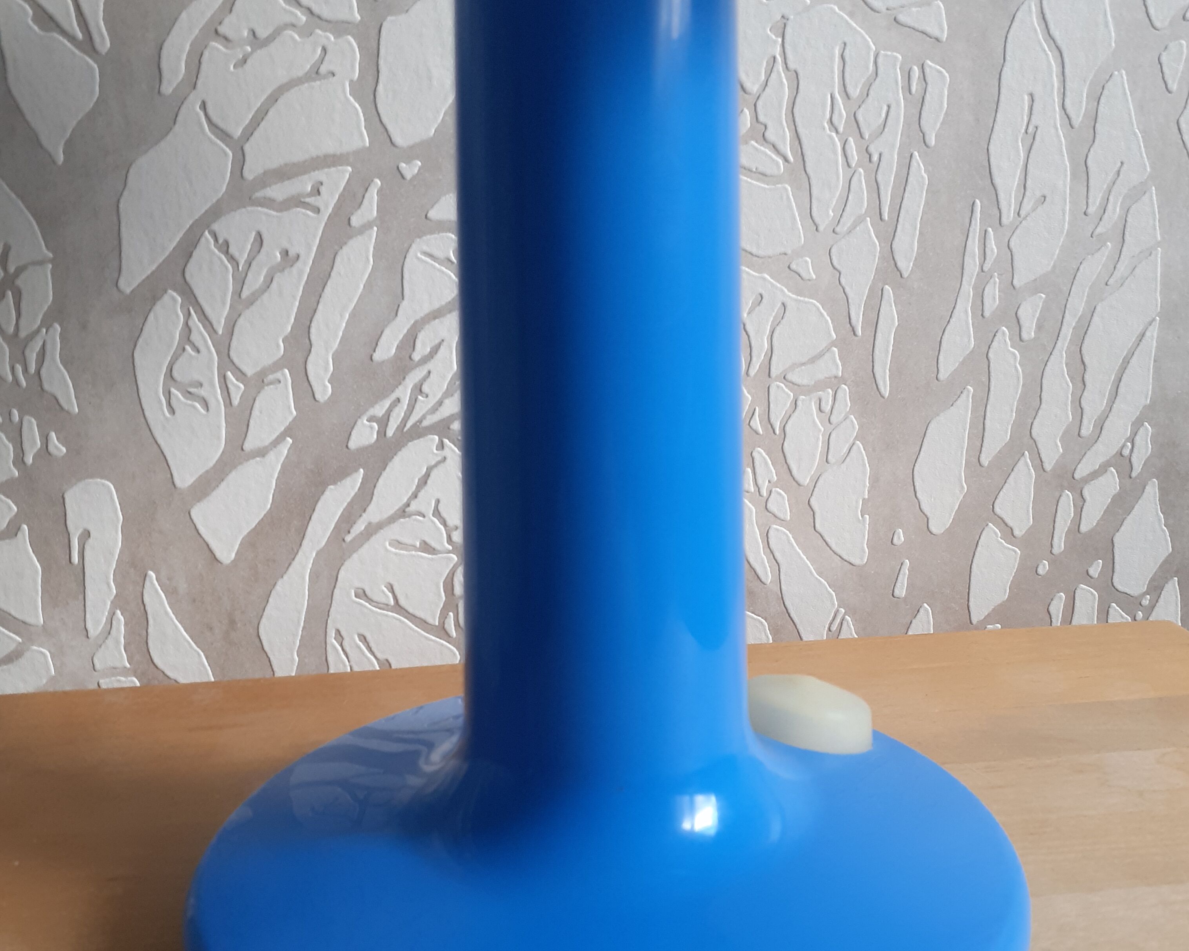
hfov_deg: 50.3
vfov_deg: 41.1
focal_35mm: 36
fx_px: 1267
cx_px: 608
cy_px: 541
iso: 100
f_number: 1.9
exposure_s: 1/50
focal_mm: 3.6
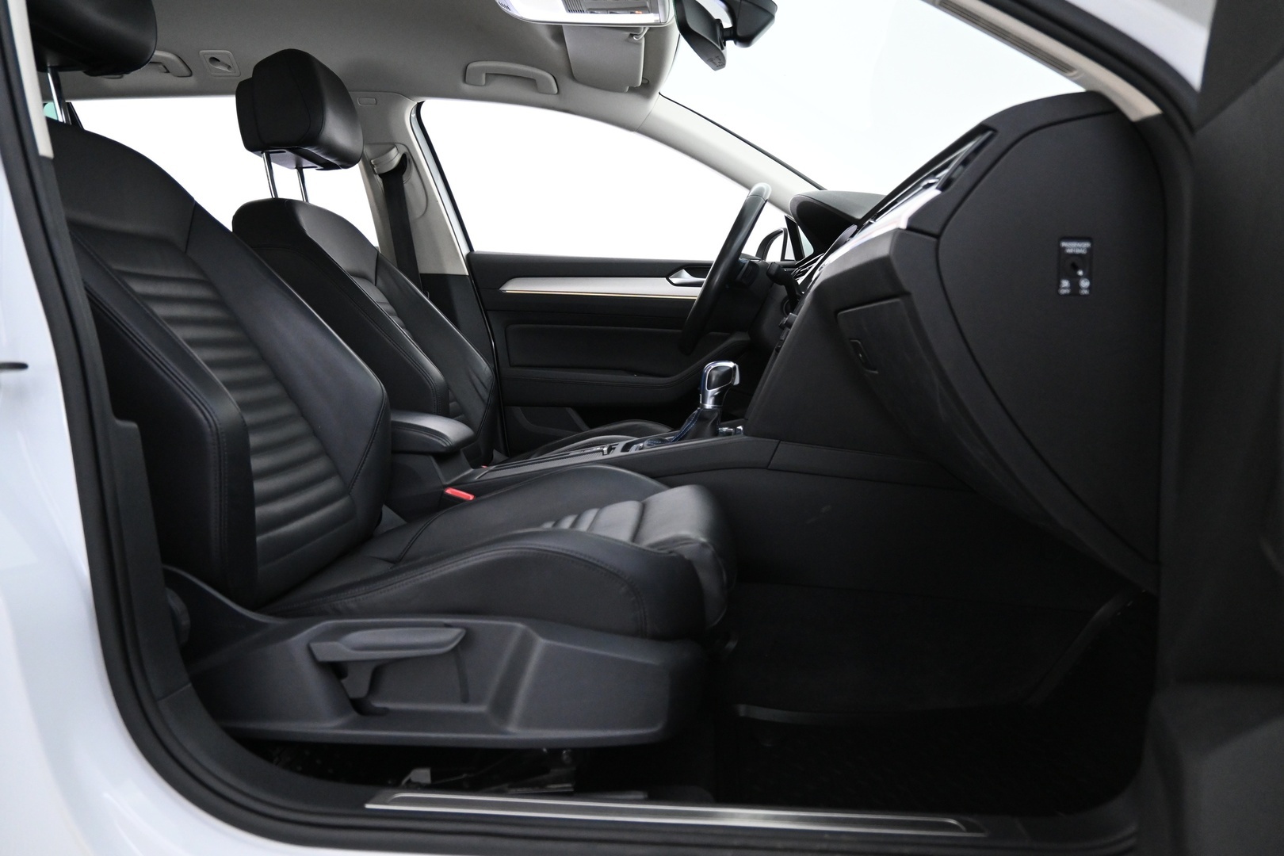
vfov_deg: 49.1
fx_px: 936
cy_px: 428
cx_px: 642
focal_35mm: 26
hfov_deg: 68.9
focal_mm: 17.5
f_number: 3.5
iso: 2800
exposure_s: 1/30
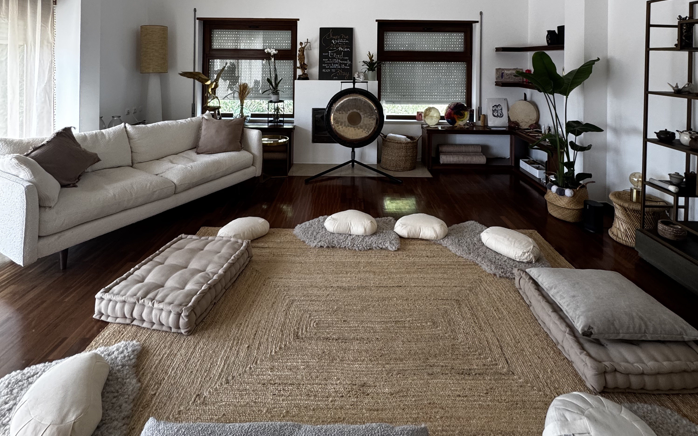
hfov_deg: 85.1
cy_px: 59
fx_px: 380
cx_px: 349
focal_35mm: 20
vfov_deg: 53.6
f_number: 2.2
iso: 200
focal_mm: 2.22
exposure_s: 1/99
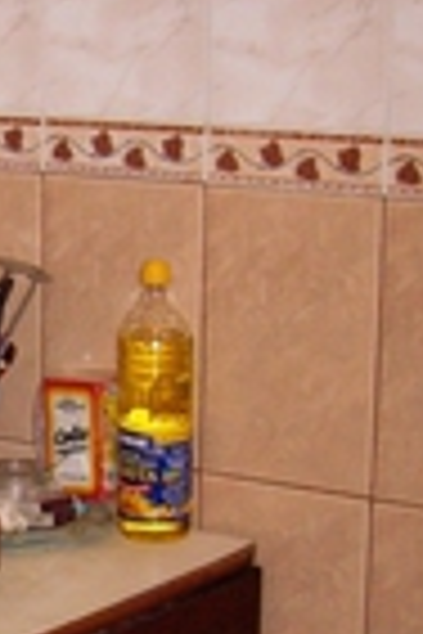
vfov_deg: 16.2
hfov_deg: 10.6
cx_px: -176
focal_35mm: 126
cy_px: 490
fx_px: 2221
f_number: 2.7
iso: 200
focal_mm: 6.2
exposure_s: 1/40
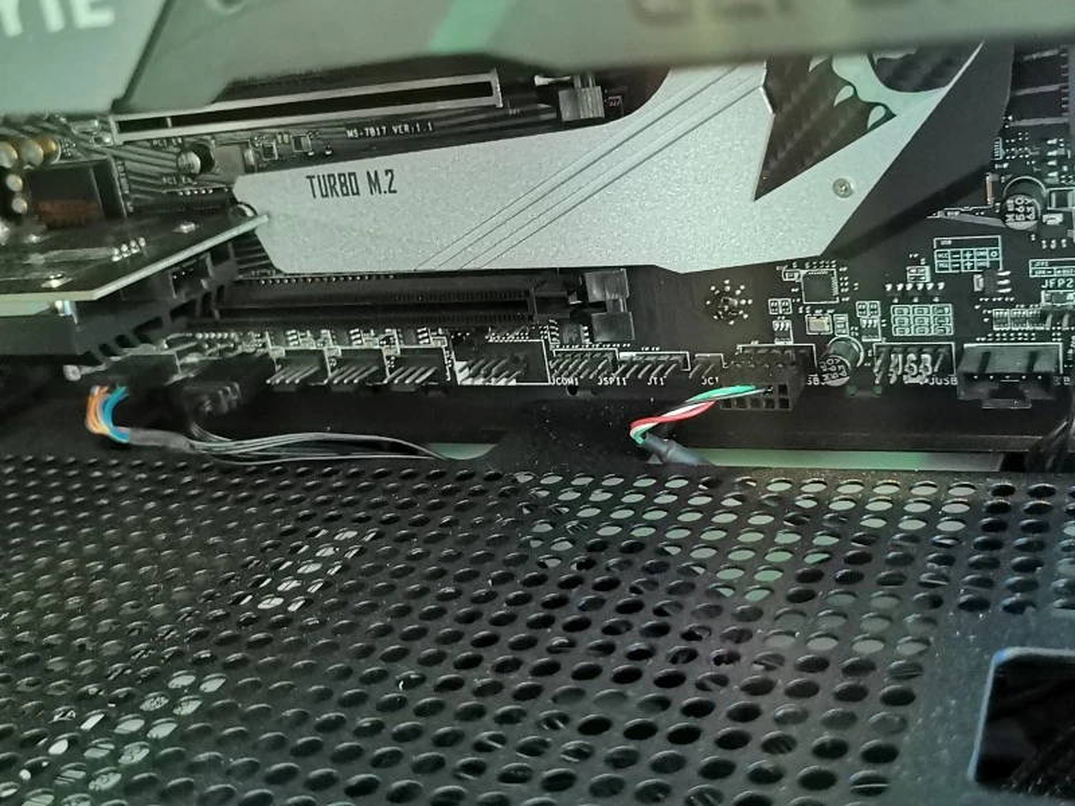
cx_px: 538
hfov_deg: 43.9
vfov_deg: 33.6
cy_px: 403
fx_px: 1335
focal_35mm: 43
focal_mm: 5.56
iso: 2500
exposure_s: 1/24
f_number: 1.6
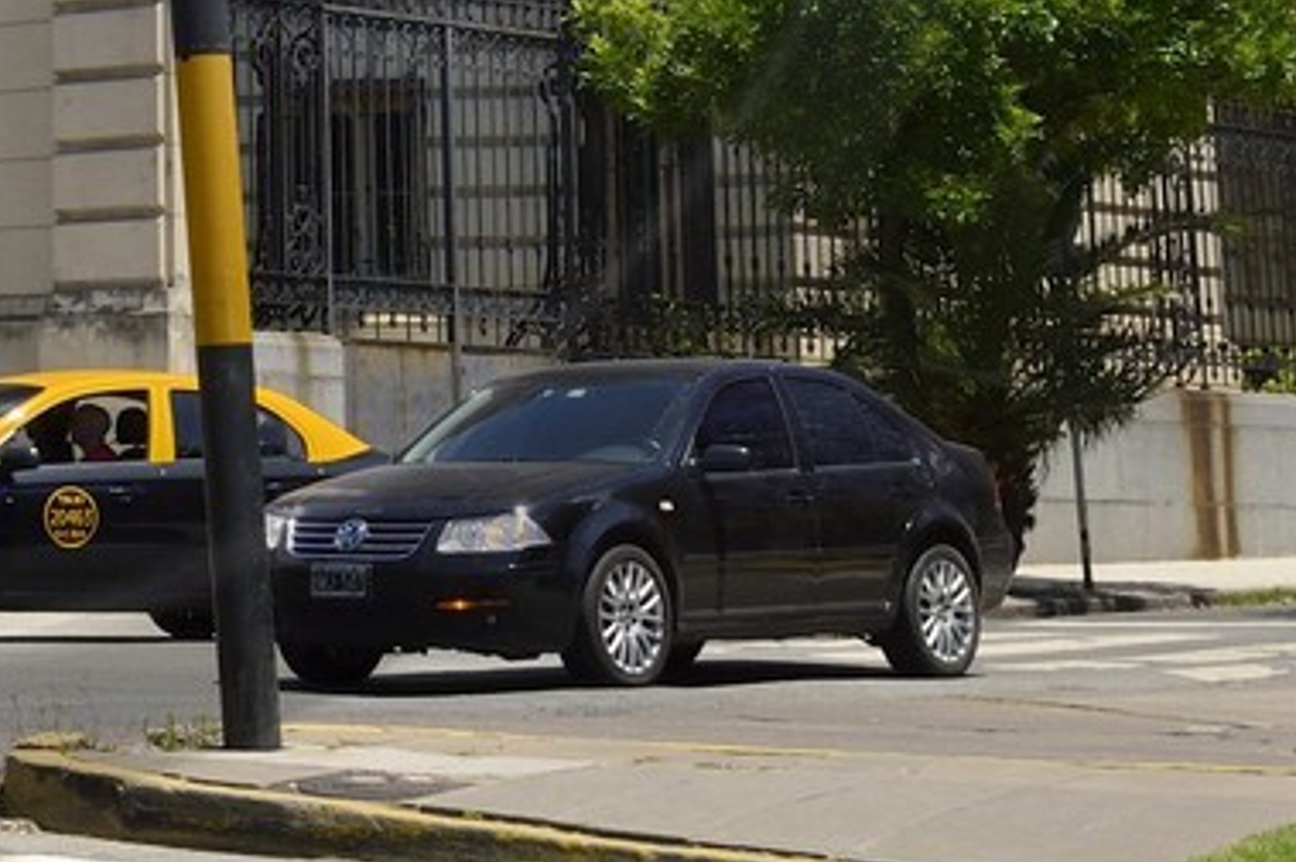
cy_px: -575
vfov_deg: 9.7
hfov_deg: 14.6
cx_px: -325
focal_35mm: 135
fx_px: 4856
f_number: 11
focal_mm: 32
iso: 400
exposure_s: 1/800
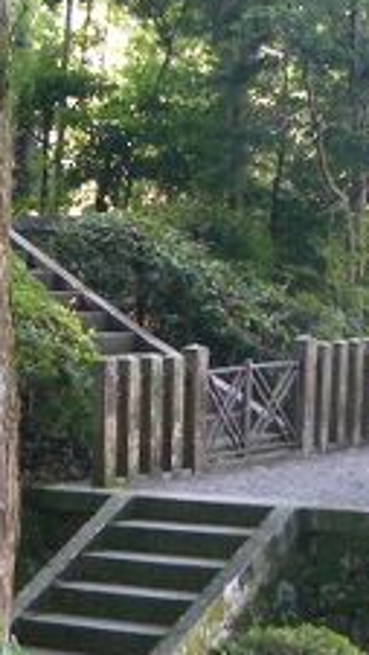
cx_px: 238
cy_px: 432
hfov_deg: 11.0
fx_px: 1908
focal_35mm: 110
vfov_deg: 19.4
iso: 100
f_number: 2.6
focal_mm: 5.8
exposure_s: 1/25
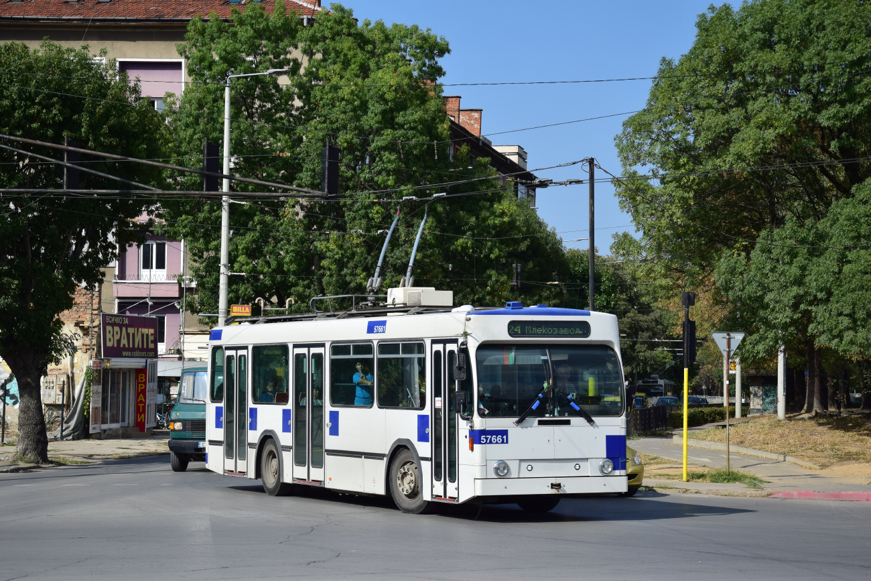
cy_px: 290
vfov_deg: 15.7
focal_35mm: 87
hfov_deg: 23.4
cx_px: 436
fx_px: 2105
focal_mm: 58
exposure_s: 1/1000
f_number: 6.3
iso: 200
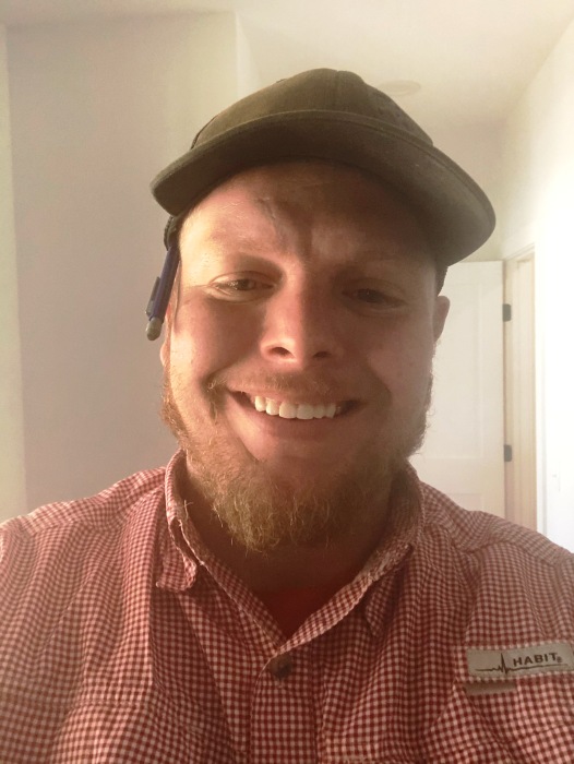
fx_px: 707
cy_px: 382
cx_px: 287
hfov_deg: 44.2
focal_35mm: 32
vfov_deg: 56.8
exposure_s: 1/24
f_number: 2.2
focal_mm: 2.87
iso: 160
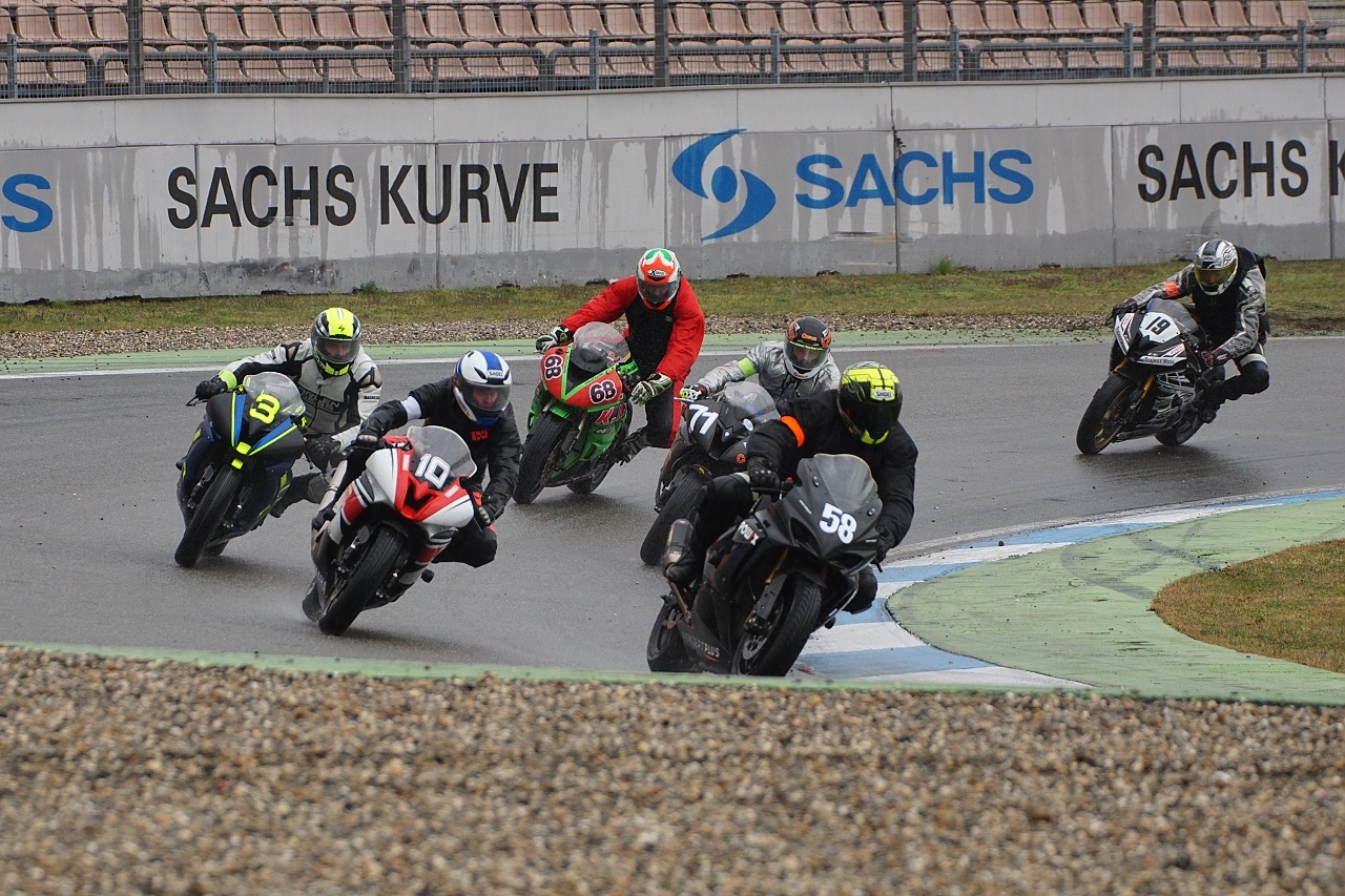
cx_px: 672
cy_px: 448
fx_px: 8965
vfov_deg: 5.7
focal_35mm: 240
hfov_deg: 8.6
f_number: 5.6
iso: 500
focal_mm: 160
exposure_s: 1/800
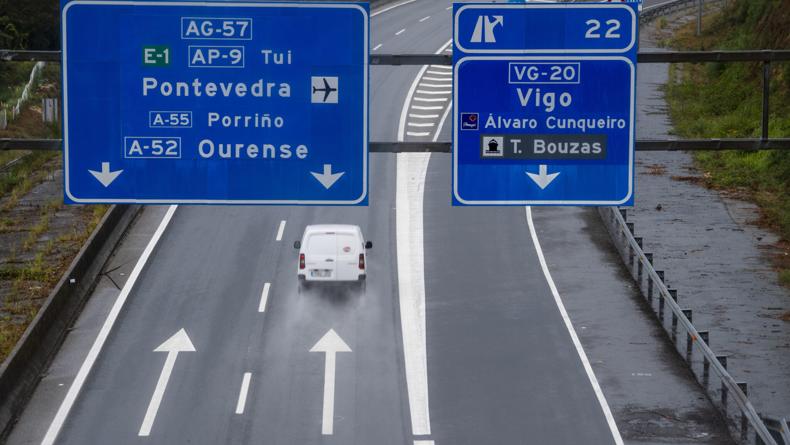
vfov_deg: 7.0
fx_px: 3624
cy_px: 237
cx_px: 395
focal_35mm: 173
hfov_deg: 12.4
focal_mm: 165
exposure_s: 1/60
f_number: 13
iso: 320
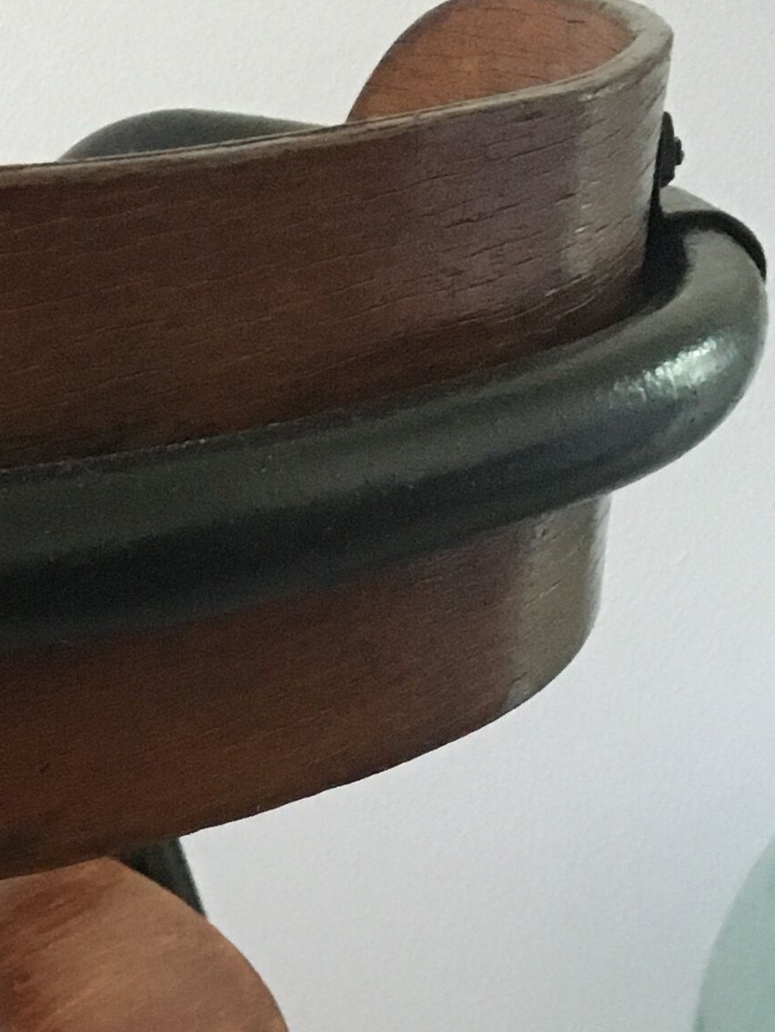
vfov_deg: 17.5
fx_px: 3044
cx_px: -443
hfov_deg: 13.5
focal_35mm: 102
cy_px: 1507
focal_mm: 4.15
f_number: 2.2
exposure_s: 1/33
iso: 250
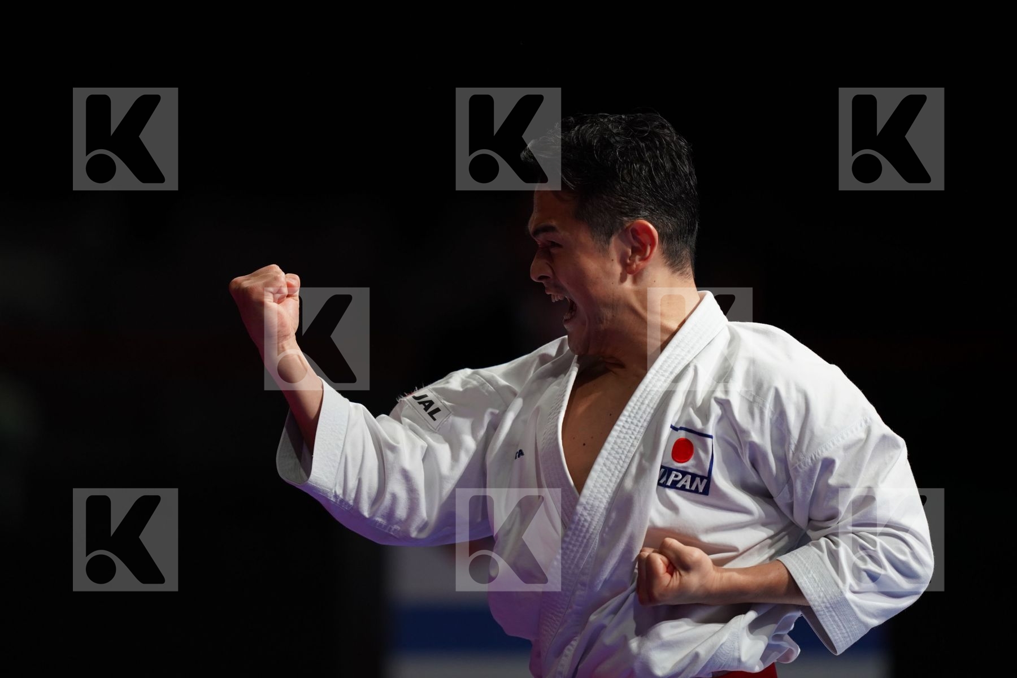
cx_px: 508
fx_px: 11299
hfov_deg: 5.2
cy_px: 339
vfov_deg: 3.4
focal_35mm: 400
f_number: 2.8
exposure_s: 1/500
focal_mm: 400
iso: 1250
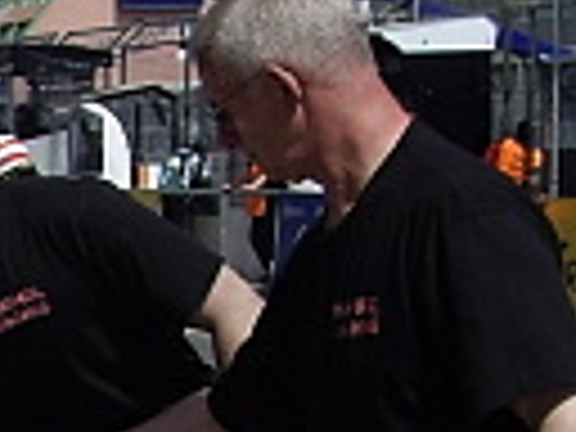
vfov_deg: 6.1
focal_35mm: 237
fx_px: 3944
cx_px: -666
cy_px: 819
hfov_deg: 7.9
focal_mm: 7.9
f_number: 5.6
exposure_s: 1/500
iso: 50
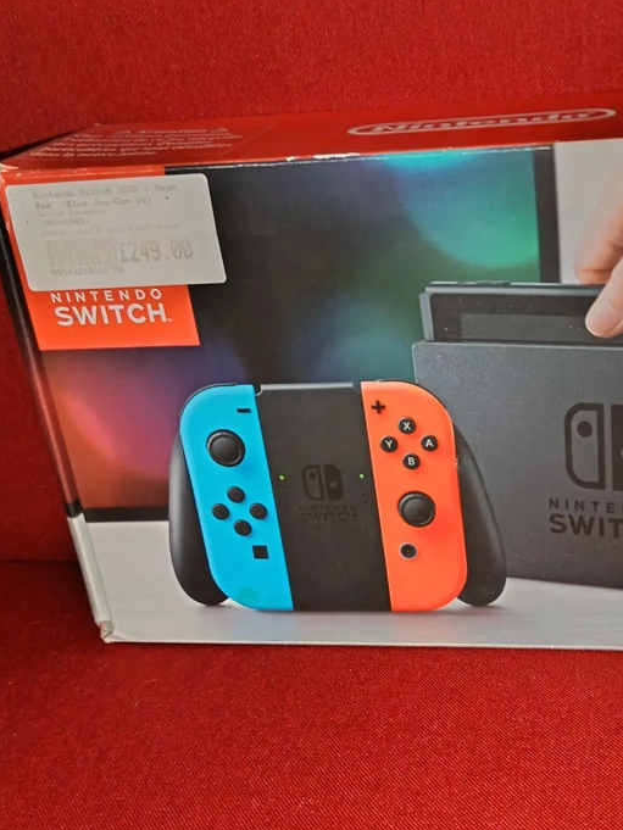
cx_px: 462
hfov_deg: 30.4
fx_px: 1127
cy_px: 507
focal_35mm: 47
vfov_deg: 40.2
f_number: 1.75
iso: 2270
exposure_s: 1/33.3
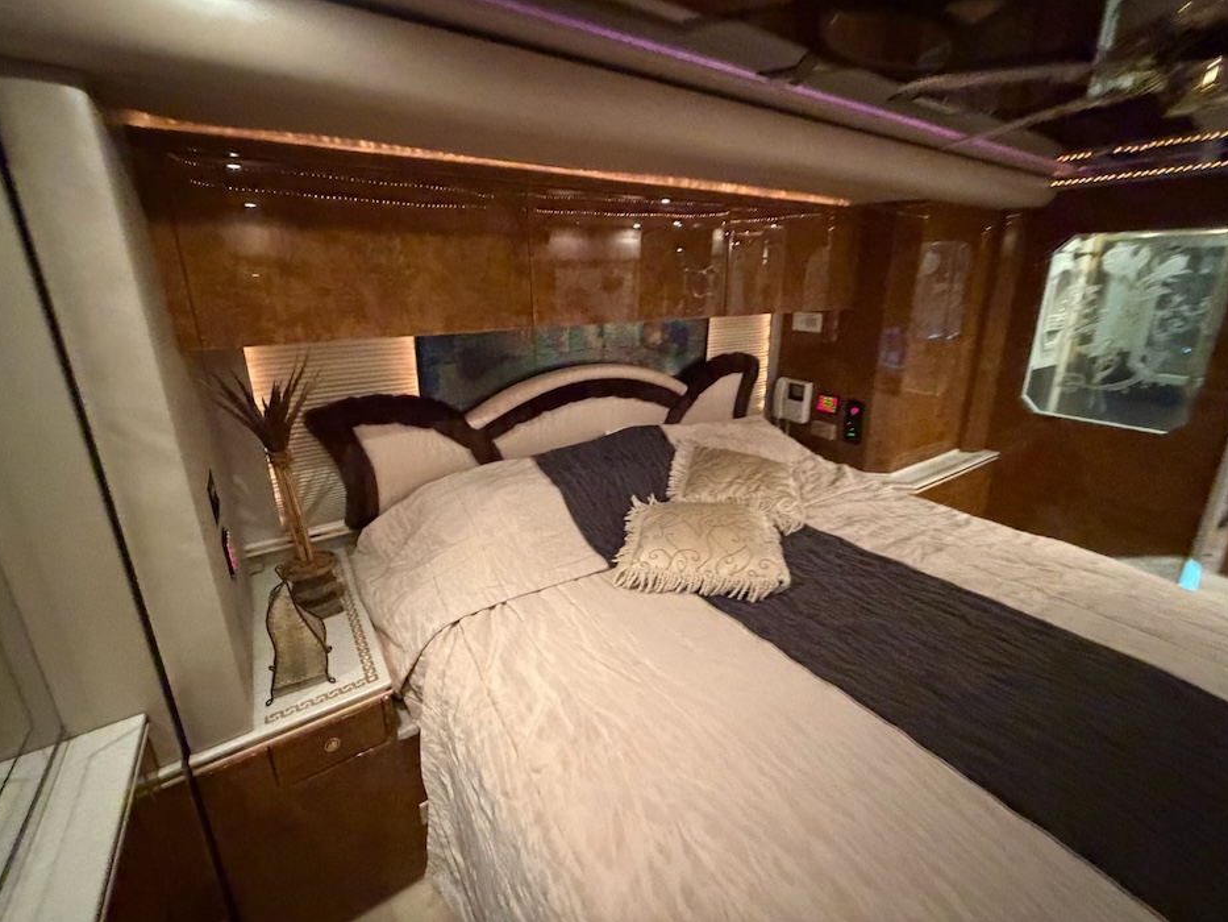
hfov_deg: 98.1
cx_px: 628
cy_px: 429
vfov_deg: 81.6
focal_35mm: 15
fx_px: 532
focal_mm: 2.22
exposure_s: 1/30
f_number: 2.2
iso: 1250
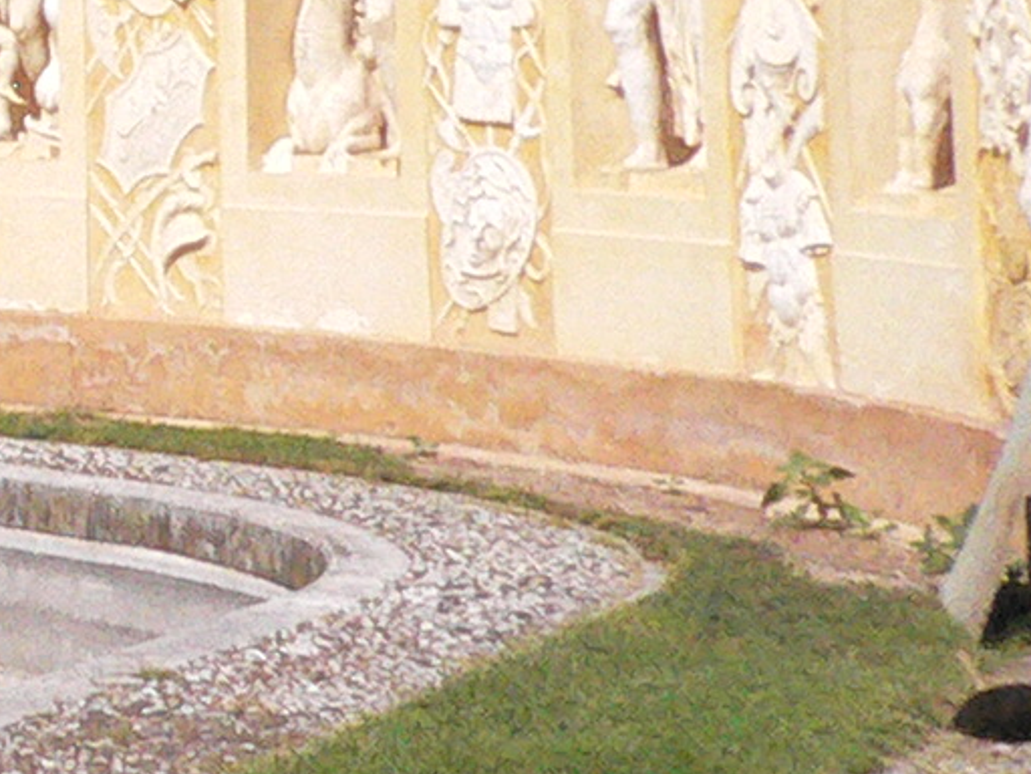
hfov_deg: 10.7
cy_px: -232
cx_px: -739
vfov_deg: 8.4
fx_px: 5212
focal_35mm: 175
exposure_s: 1/2000
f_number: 5.6
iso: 400
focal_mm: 5.8
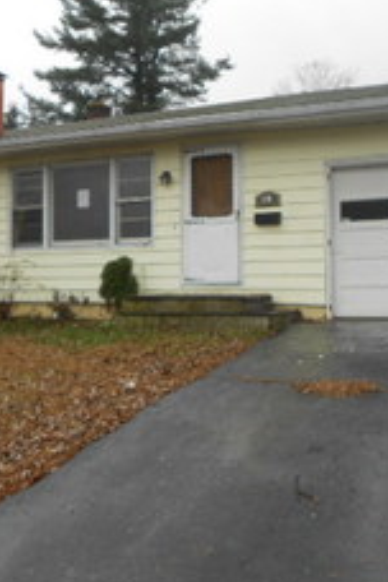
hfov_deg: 32.6
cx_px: 189
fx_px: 663
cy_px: 276
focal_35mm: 41
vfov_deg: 47.4
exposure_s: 1/100
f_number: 3.2
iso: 80
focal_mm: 4.6
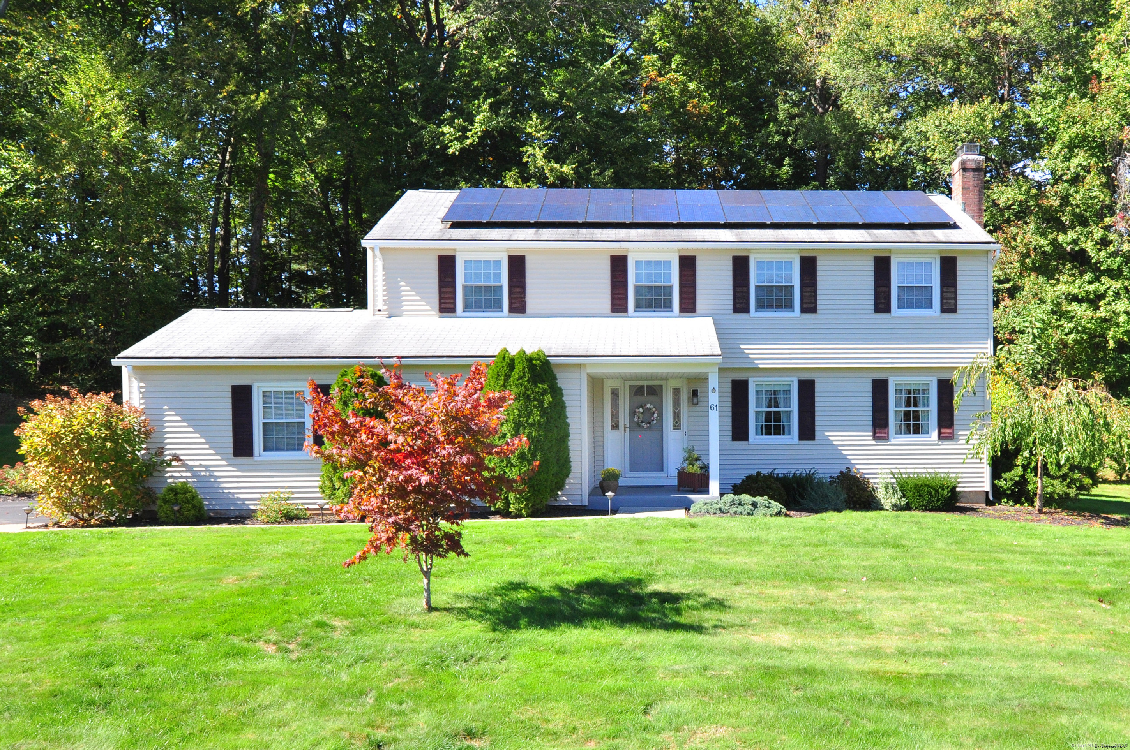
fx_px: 799
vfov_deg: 50.3
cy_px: 375
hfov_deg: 70.5
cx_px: 565
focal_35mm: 26
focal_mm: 17
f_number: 8
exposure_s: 1/400
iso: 500
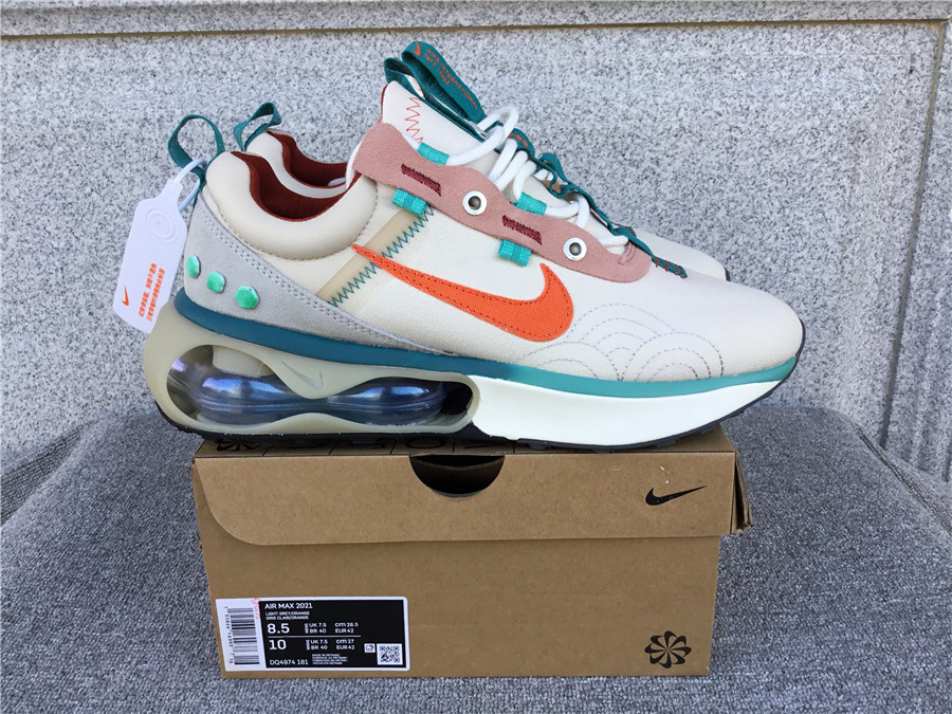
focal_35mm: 31
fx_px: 853
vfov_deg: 45.4
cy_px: 357
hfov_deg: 58.4
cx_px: 476
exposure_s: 1/102
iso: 25
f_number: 2.4
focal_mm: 3.3
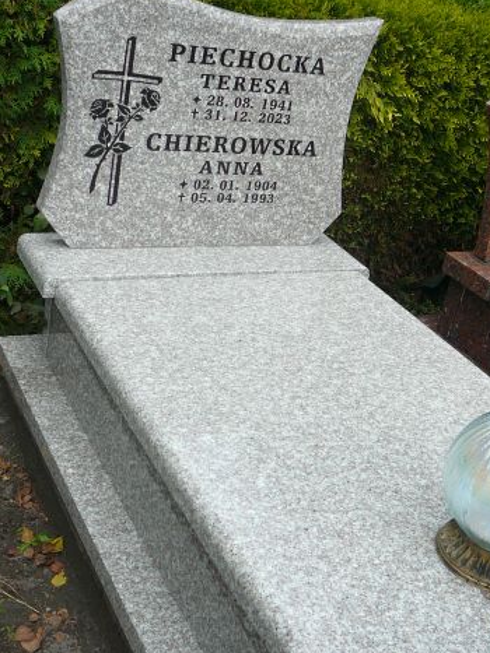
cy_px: 322
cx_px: 280
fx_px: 906
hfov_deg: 30.2
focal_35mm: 48
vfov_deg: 39.7
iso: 80
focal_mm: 5.2
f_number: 2.8
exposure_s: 1/500
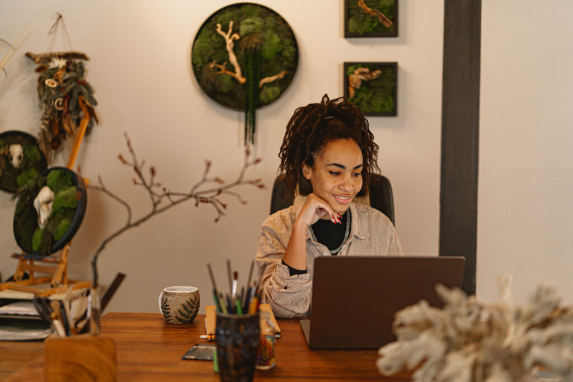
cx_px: 286
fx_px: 557
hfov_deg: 54.4
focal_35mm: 35
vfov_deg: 37.9
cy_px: 191
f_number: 1.4
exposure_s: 1/200
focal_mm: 35
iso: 400
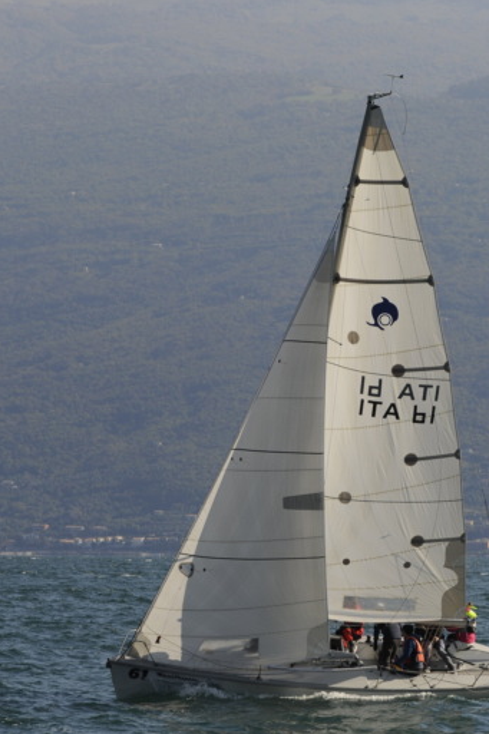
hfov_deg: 6.1
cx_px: 322
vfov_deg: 9.1
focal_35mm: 226
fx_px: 4608
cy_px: 381
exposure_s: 1/1000
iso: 200
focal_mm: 170
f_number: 5
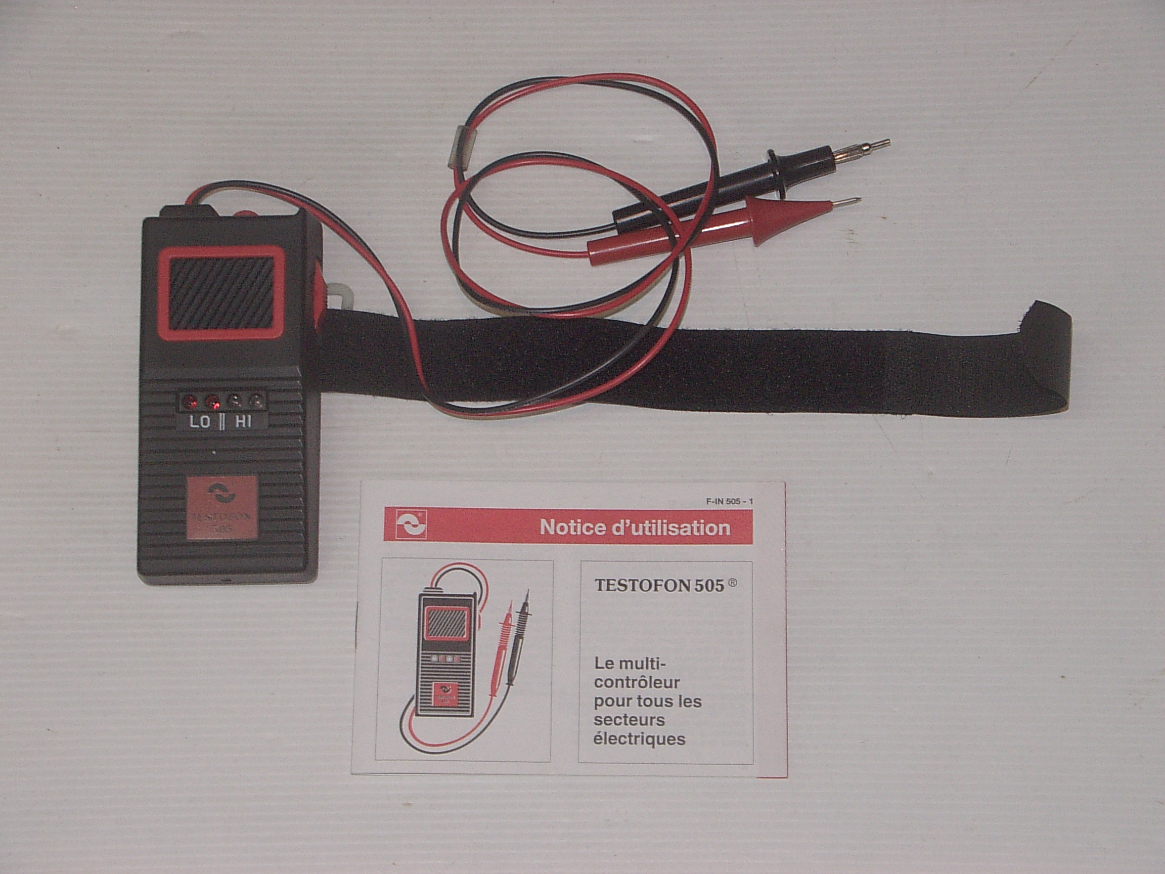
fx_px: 3130
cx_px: 582
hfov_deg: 21.1
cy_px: 437
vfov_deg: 15.9
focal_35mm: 93
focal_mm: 14.5
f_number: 3.4
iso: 200
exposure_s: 1/45
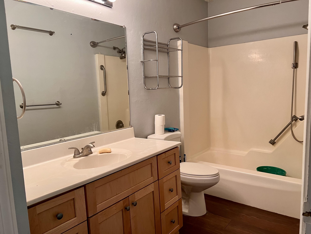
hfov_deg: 67.3
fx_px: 234
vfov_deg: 53.1
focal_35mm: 26
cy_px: 117
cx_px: 156
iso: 125
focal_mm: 5.7
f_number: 1.5
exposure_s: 1/60
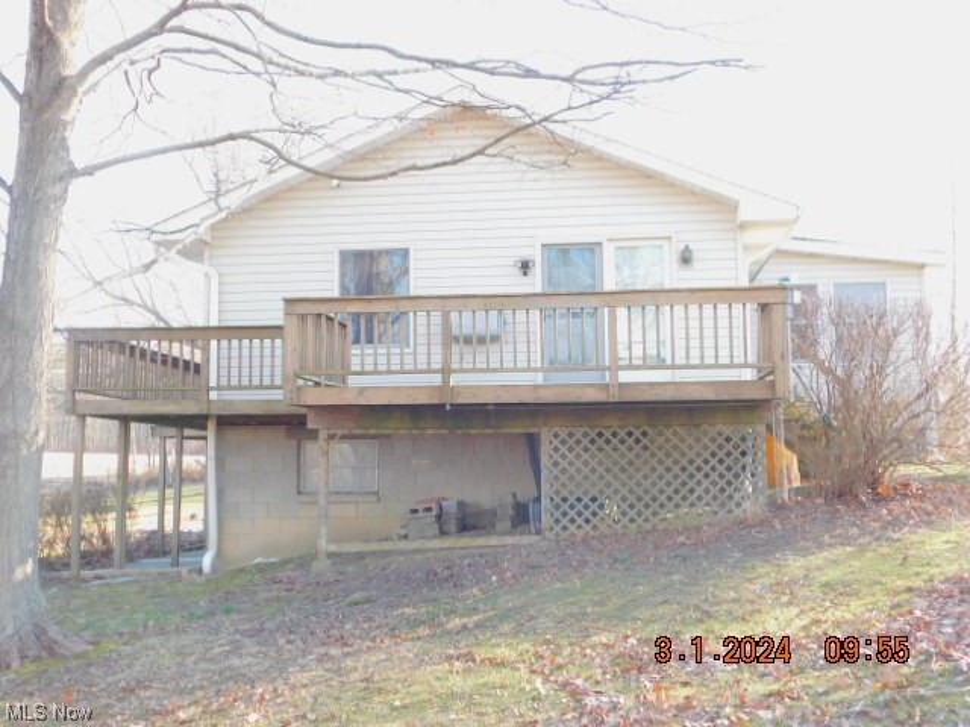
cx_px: 485
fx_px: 1121
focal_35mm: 40
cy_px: 364
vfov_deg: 36.0
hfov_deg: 46.8
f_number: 3.6
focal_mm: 7.1
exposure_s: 1/60
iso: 125
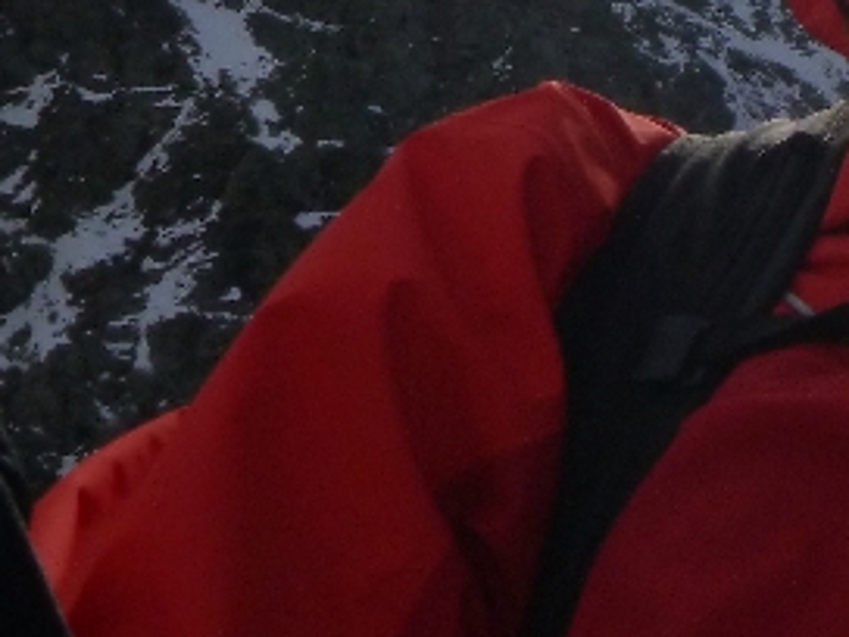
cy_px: -300
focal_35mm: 94
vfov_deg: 14.7
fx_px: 2305
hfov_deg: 20.6
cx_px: 705
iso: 160
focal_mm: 4.5
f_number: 9
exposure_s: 1/400
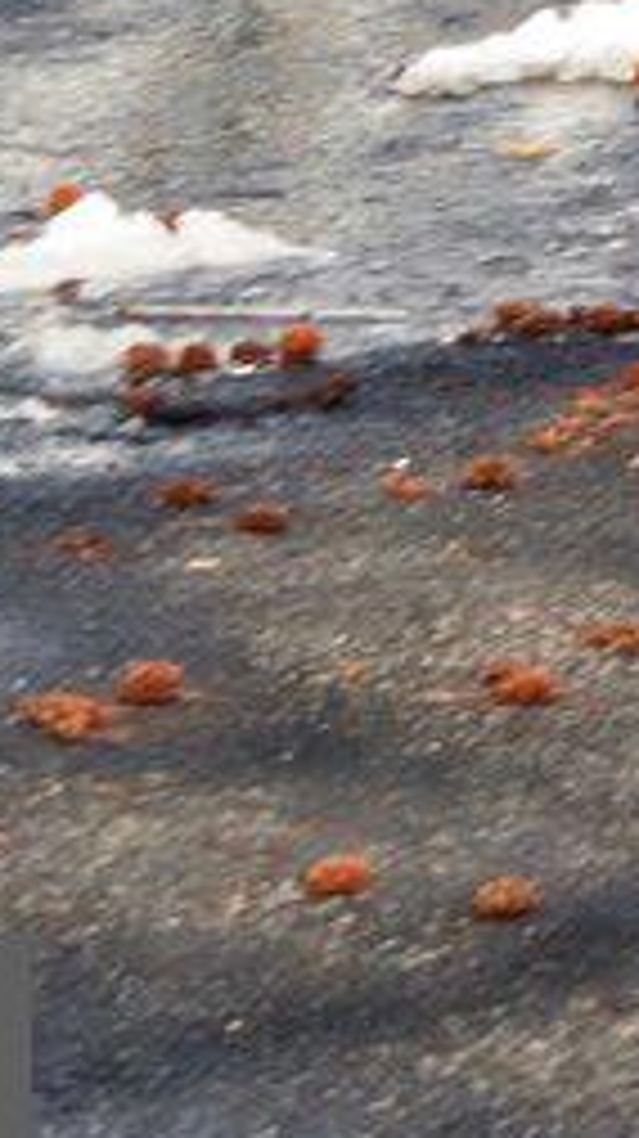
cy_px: -1810
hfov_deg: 3.8
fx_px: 8448
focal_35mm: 280
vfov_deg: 7.1
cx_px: 3640
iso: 250
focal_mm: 33
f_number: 13
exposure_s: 1/320
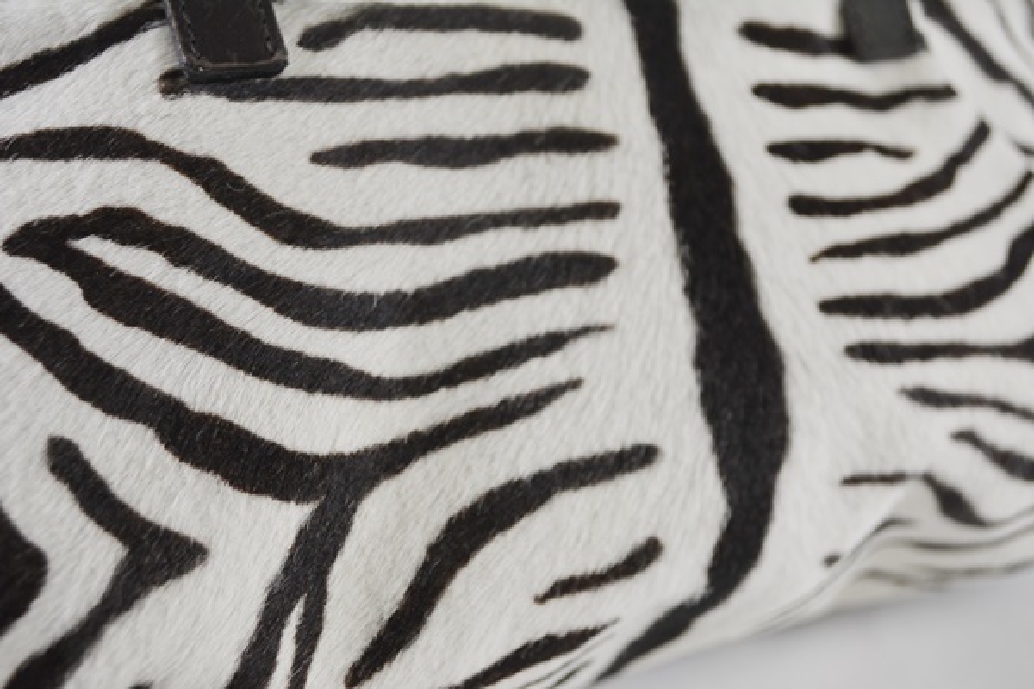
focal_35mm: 45
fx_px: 1292
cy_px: 344
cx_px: 517
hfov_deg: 43.6
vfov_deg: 29.9
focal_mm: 30
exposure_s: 1/100
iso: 400
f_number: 5
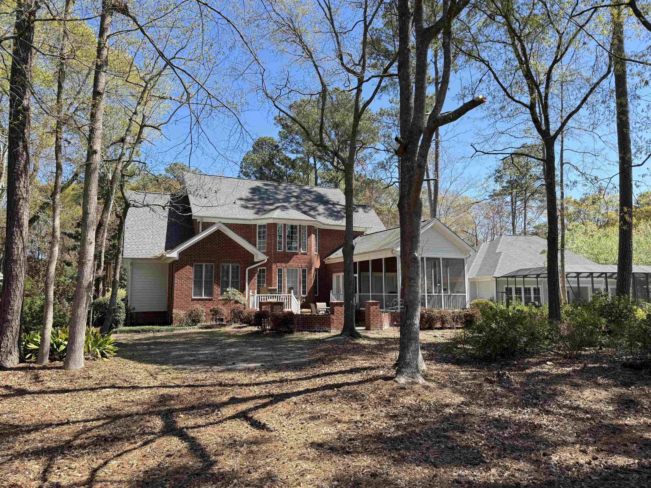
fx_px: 451
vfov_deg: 56.8
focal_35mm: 24
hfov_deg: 71.6
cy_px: 244
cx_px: 326
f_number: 1.78
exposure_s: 1/1553
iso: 100
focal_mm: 6.76
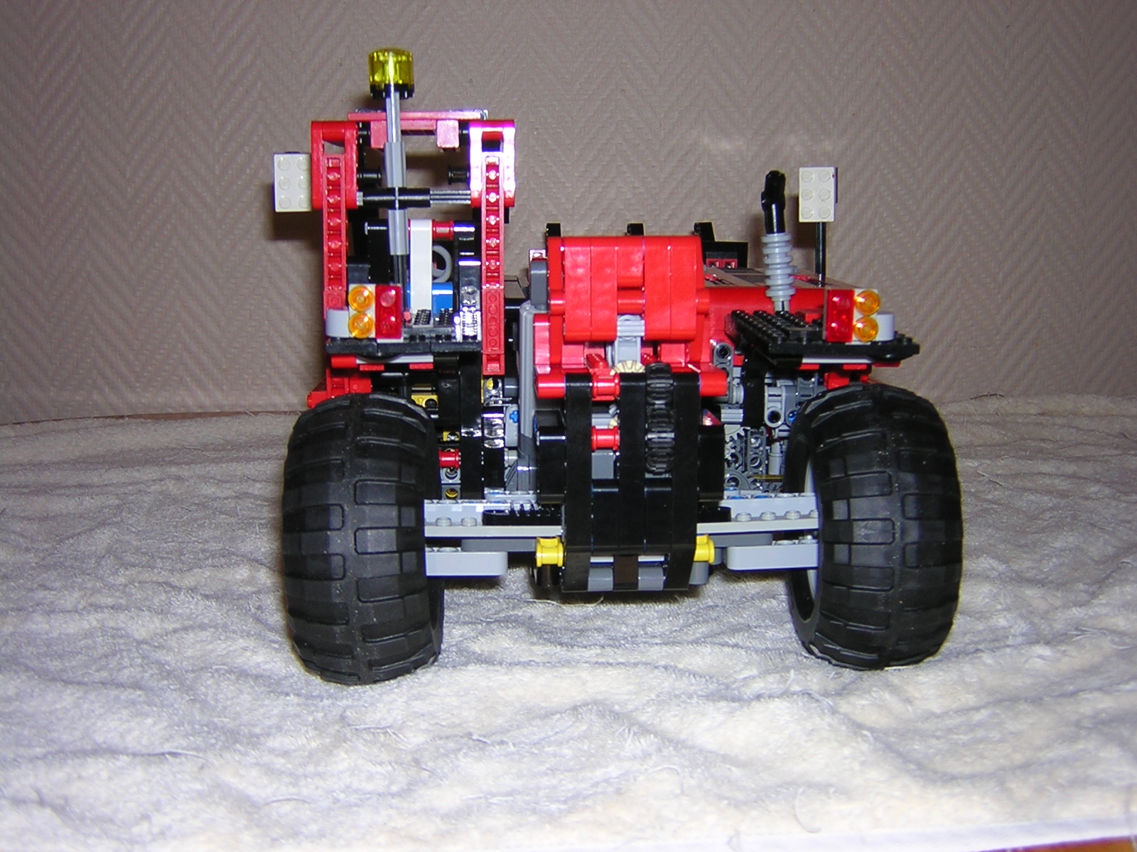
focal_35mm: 40
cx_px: 568
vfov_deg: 36.0
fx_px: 1314
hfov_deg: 46.8
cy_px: 426
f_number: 2.7
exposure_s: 1/60.1
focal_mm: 5.2
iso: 100
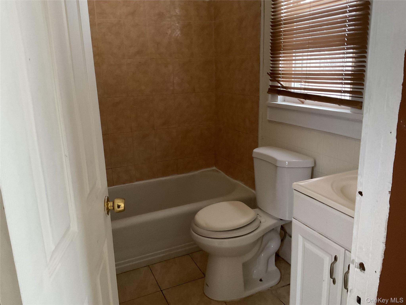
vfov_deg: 48.2
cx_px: 203
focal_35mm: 29
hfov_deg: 61.7
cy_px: 152
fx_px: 340
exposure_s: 1/60
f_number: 1.8
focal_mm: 3
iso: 250
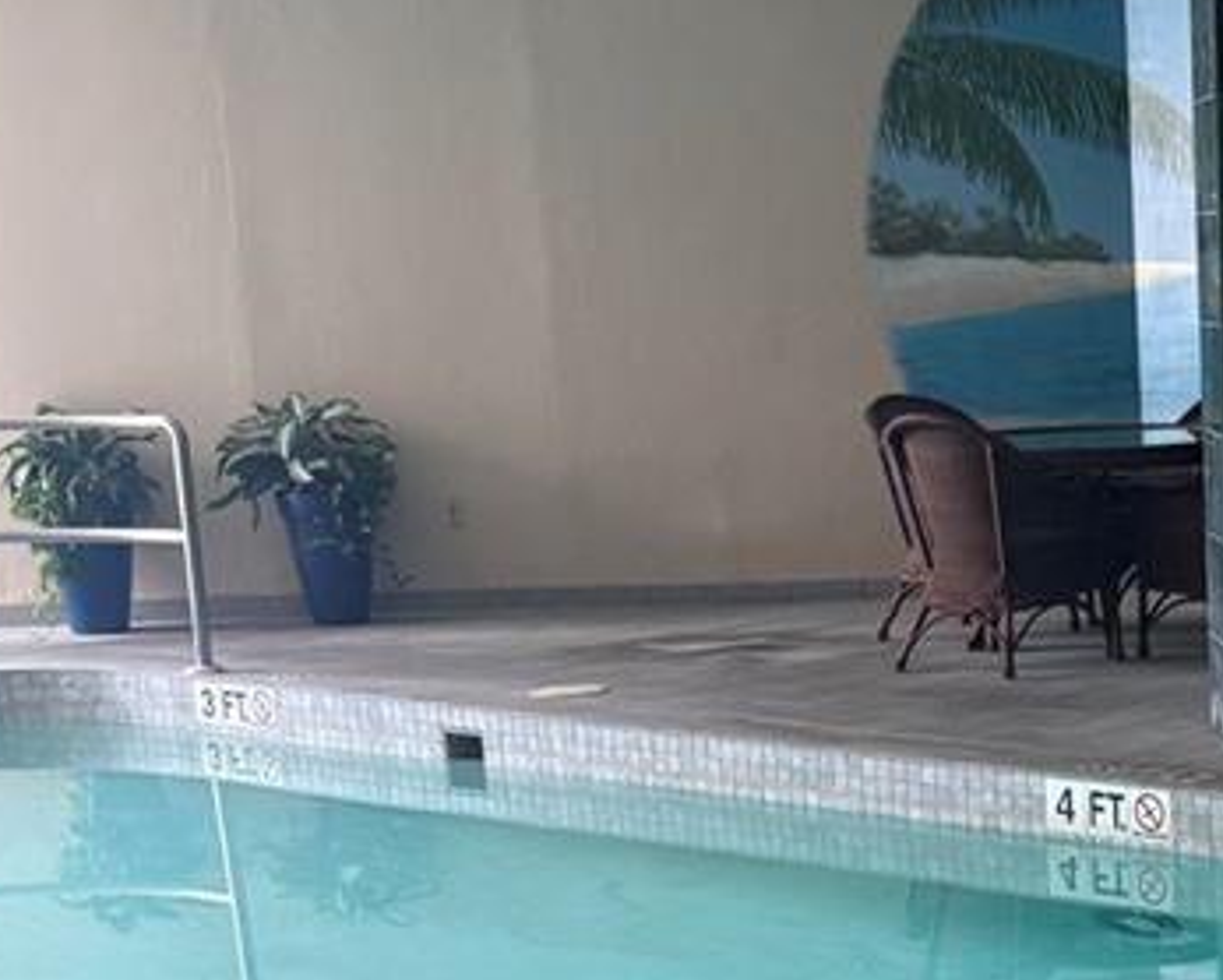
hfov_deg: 22.4
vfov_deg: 18.1
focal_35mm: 81
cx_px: 1308
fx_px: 2934
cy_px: 1125
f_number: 1.78
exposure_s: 1/106
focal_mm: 6.76
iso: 200
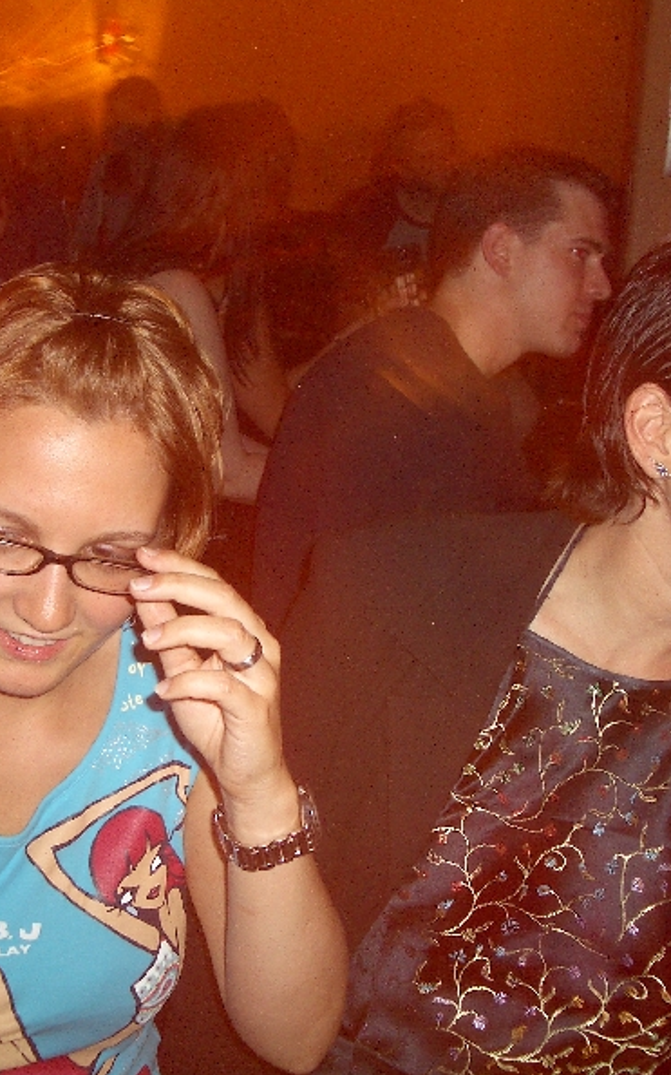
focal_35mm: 50
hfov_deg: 25.8
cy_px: 538
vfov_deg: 40.3
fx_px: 1464
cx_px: 259
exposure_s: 4
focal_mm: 5.8
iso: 100
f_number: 2.6
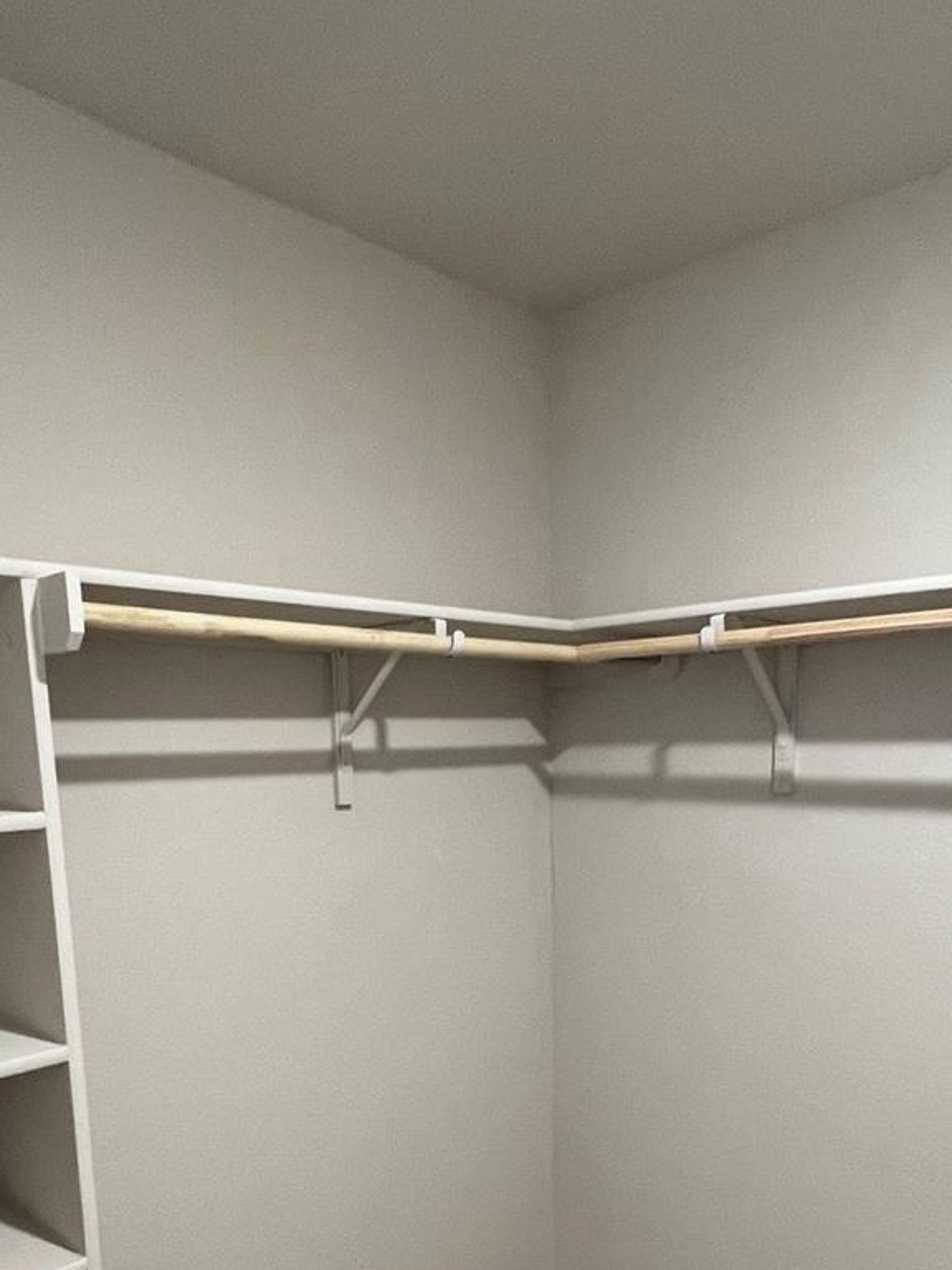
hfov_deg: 53.1
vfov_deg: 64.1
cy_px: 923
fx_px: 953
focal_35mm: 26
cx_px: 489
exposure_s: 1/60
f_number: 1.8
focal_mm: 1.57
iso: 200
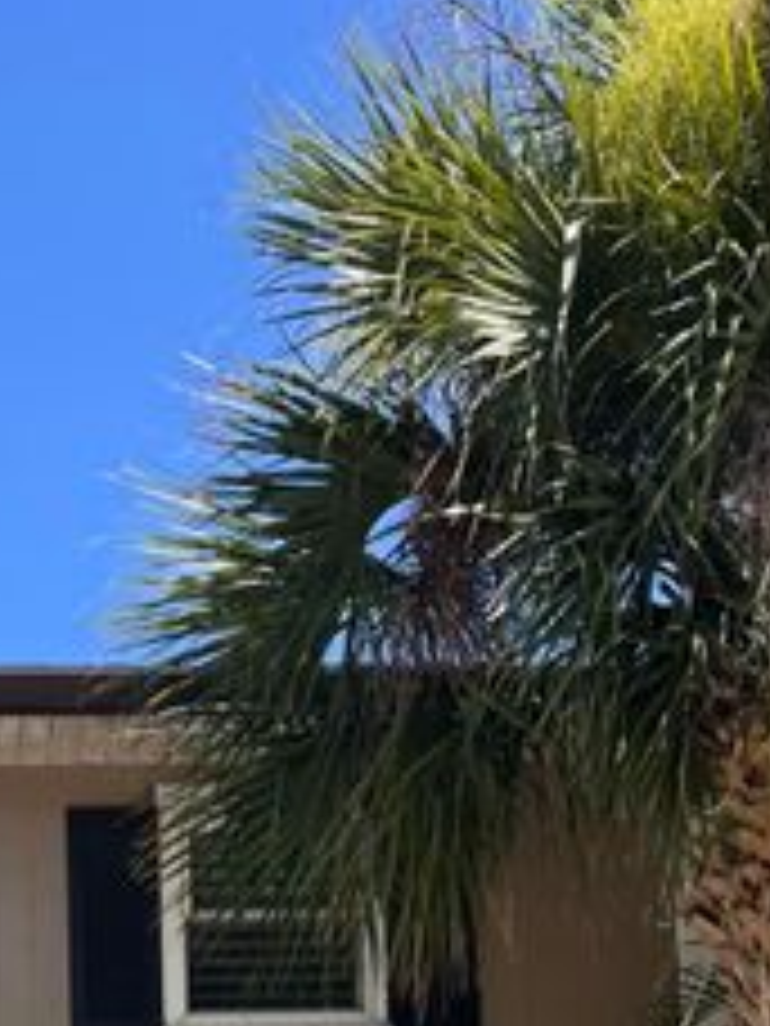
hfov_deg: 19.0
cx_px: 45
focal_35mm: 76
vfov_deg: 21.8
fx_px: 2254
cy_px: 1492
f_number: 1.5
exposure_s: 1/2353
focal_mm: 5.7
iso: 50
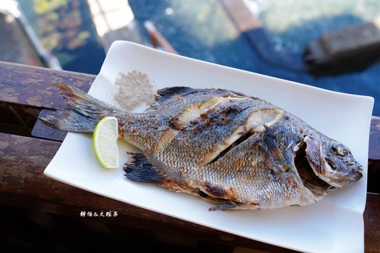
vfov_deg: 39.9
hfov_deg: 57.2
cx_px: 190
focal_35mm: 33
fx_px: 348
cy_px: 126
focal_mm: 33
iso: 160
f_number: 5.6
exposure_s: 1/80
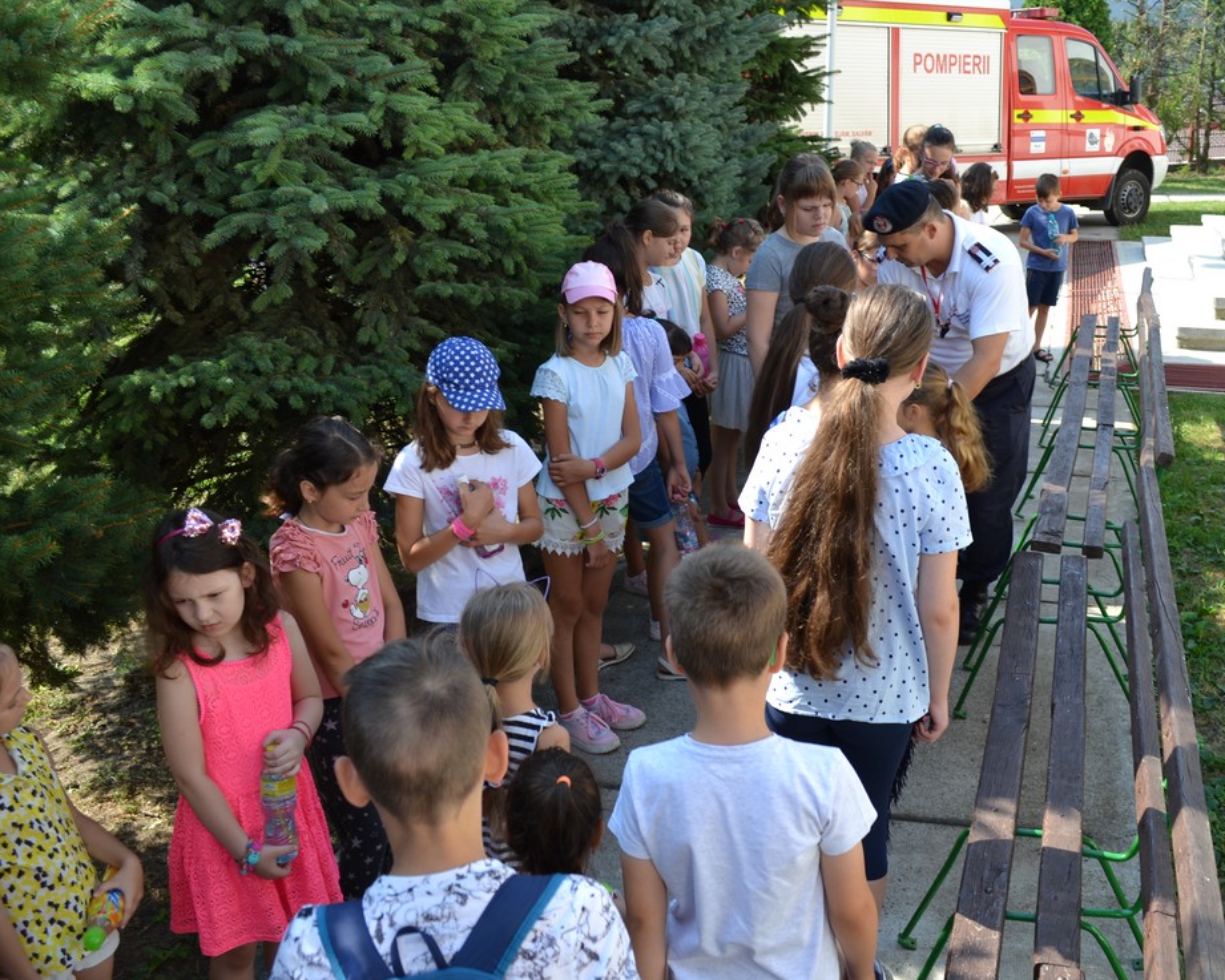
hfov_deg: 53.8
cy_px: 475
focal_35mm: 33
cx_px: 746
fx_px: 1197
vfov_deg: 44.5
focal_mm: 18
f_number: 5.6
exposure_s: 1/160
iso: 100
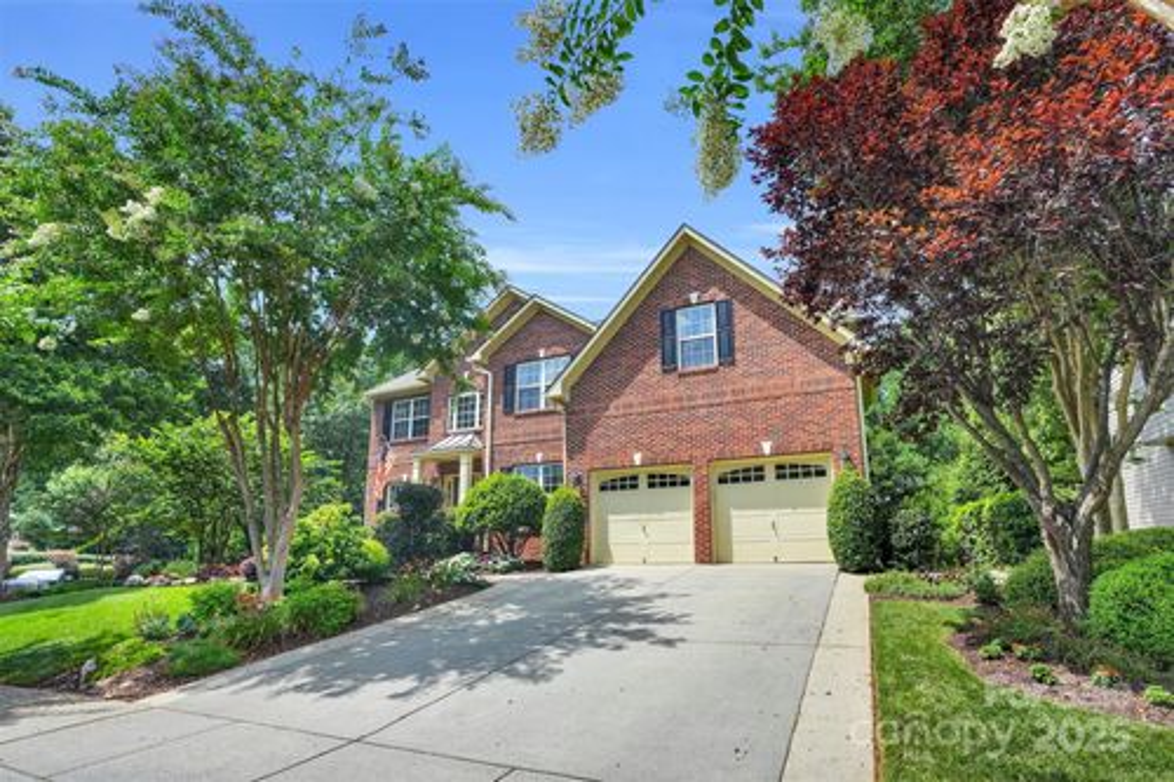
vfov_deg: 73.7
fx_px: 522
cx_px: 587
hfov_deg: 96.8
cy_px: 391
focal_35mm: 16
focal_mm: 16
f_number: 9
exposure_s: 1/200
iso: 320
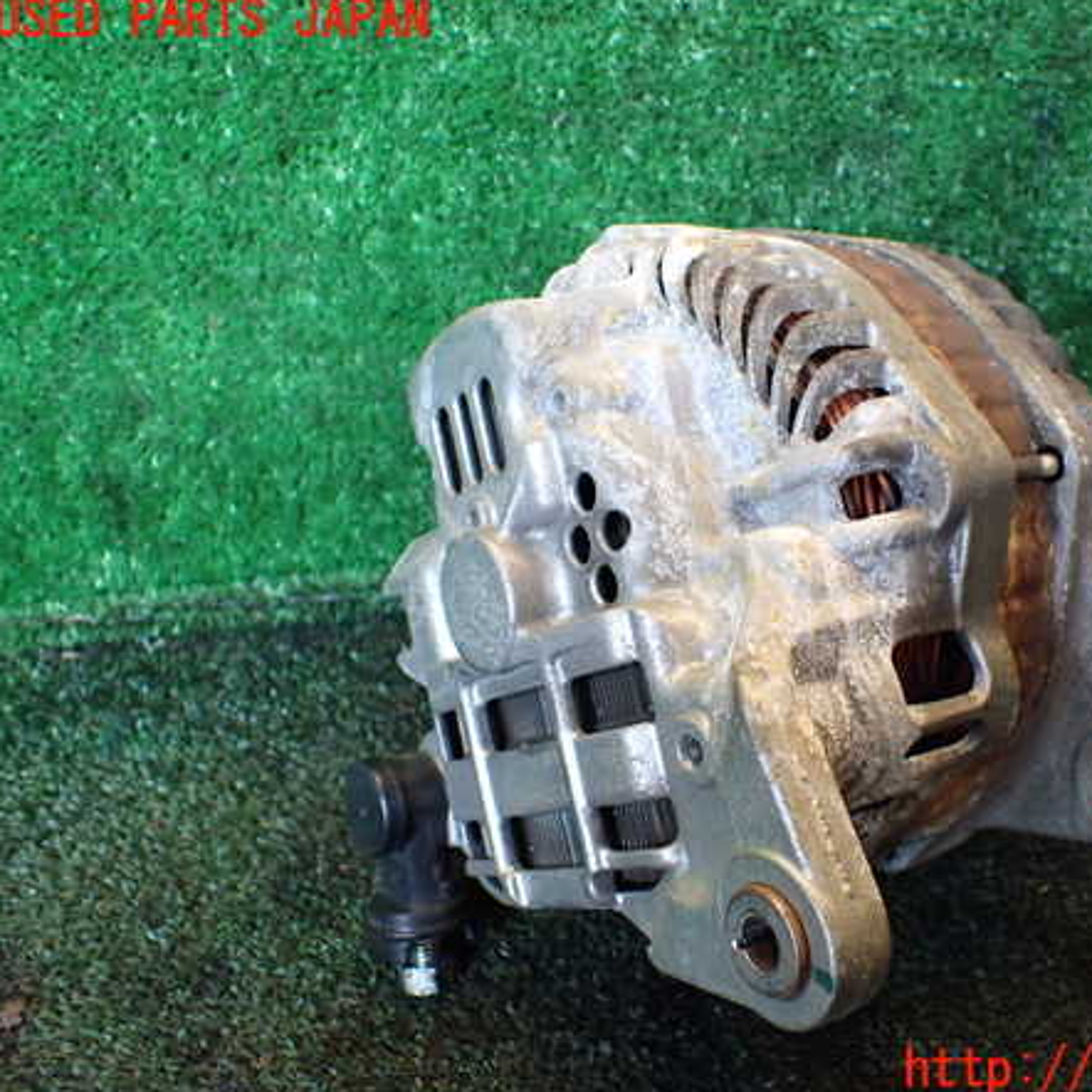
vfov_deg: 46.0
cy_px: 546
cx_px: 721
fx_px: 1285
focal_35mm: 36
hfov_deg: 45.4
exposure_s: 1/125
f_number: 2.3
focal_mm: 5.4
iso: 640
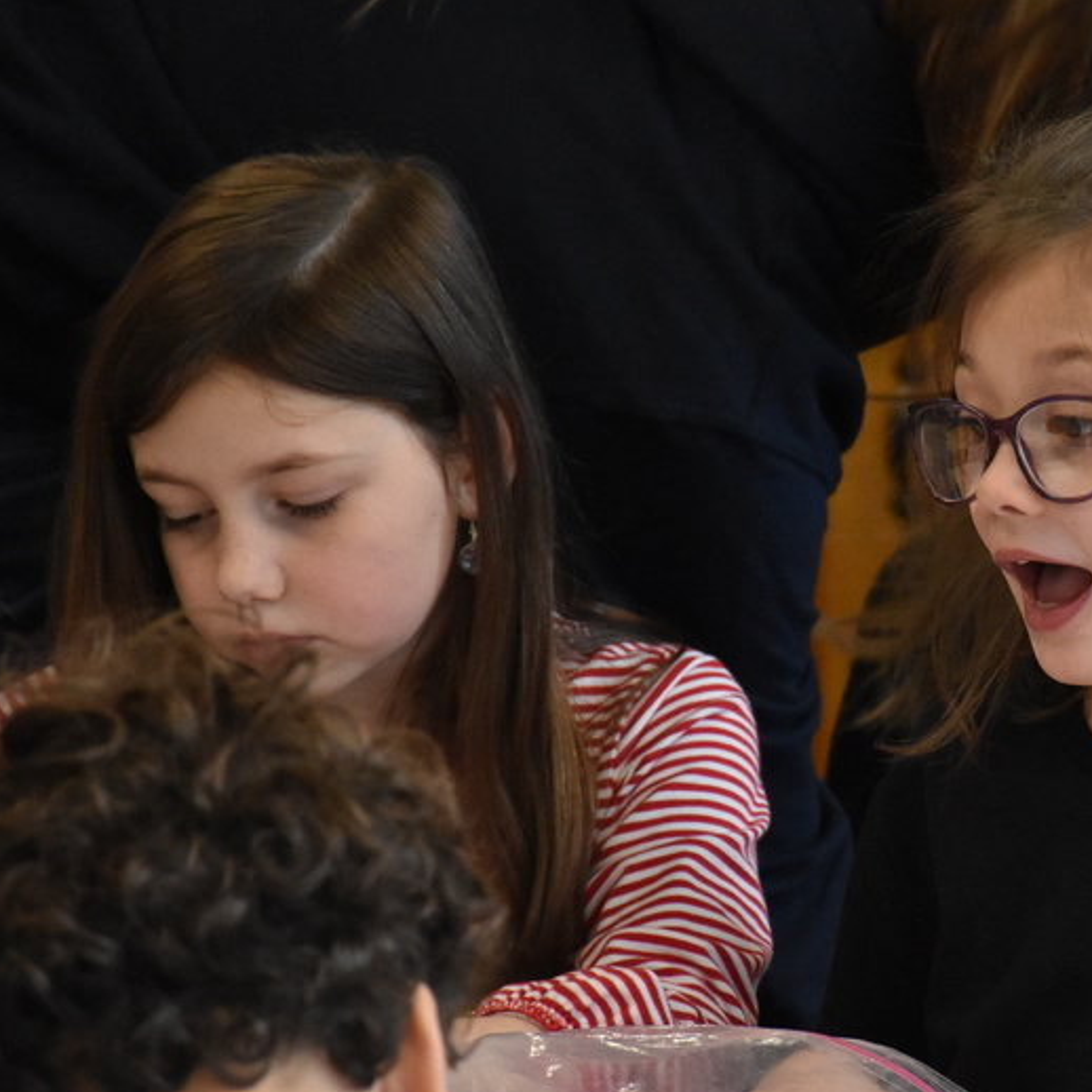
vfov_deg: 5.0
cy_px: 579
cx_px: 911
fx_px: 12599
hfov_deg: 5.0
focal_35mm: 353
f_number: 5.6
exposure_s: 1/400
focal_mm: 140
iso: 4000
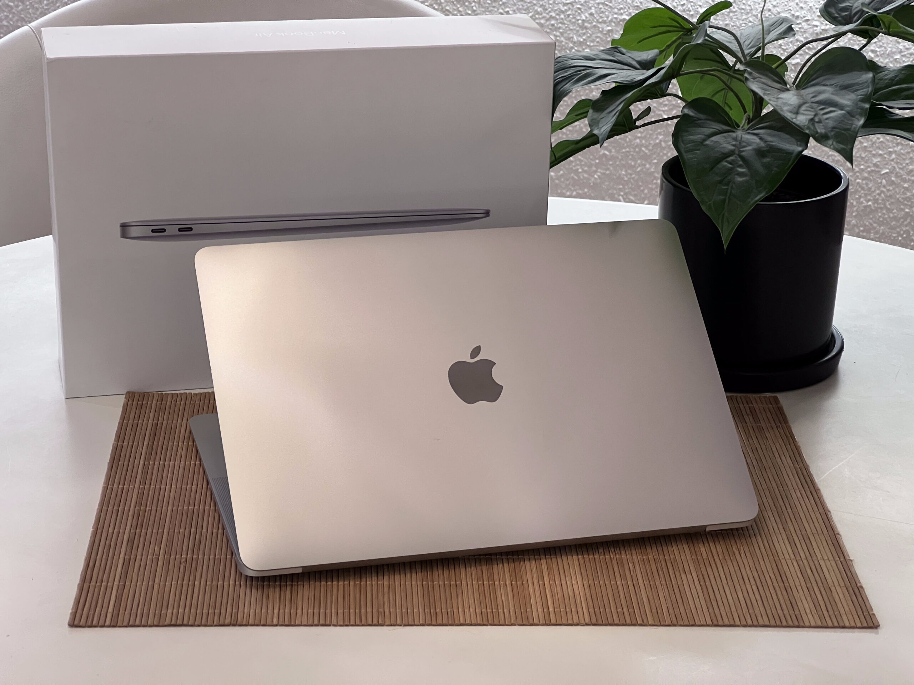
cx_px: 457
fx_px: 2033
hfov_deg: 25.3
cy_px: 342
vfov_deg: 19.1
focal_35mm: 77
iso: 200
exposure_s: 1/71
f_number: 2.8
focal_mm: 9
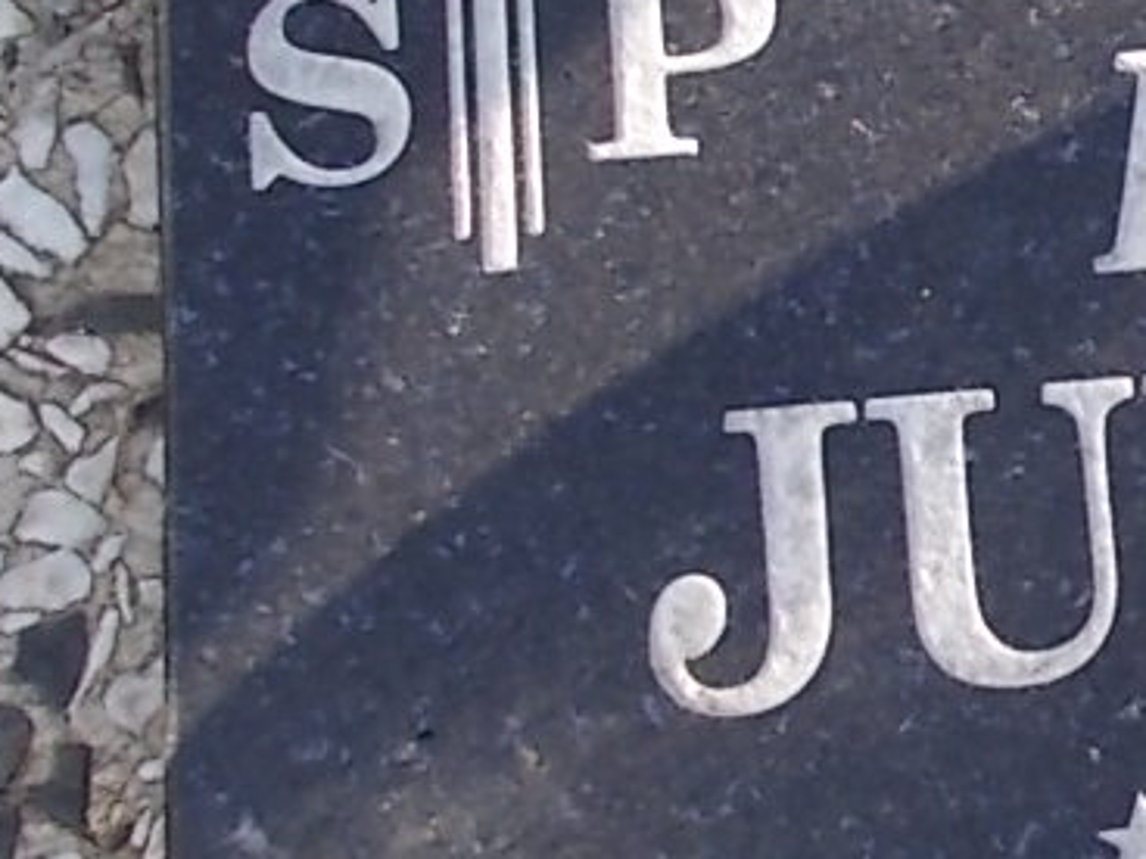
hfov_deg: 16.2
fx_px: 3741
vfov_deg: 13.0
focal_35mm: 113
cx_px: 1598
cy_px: 162
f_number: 3.2
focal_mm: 4.6
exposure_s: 1/200
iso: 80
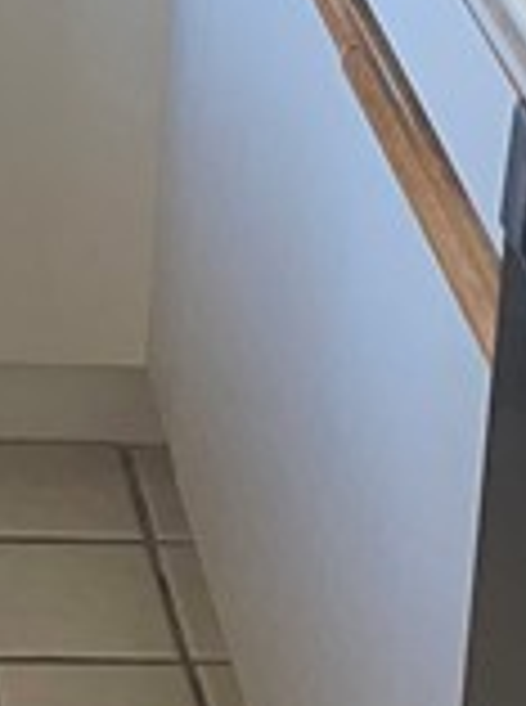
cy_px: -522
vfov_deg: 11.0
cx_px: -441
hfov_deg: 8.4
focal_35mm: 170
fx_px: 3458
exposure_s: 1/17
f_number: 1.6
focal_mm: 4.2
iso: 50
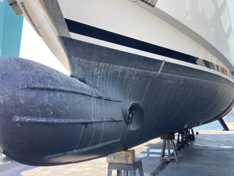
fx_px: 189
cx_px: 117
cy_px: 88
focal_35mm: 28
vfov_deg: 49.7
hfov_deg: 63.4
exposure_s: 1/223
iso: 20
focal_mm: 3.99
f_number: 1.8
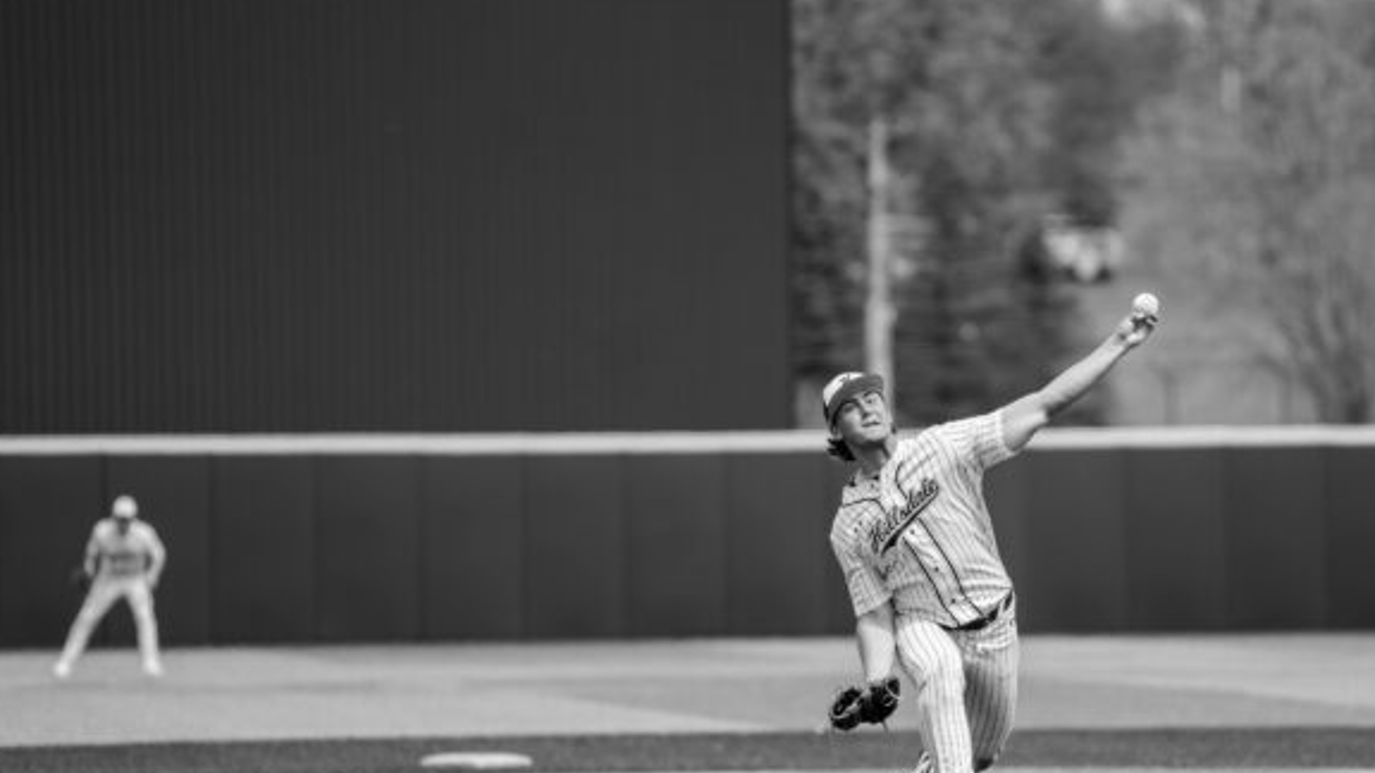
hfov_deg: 6.9
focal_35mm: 313
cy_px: 514
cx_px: 972
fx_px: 11412
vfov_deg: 3.9
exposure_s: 1/2000
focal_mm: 200
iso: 160
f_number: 2.8
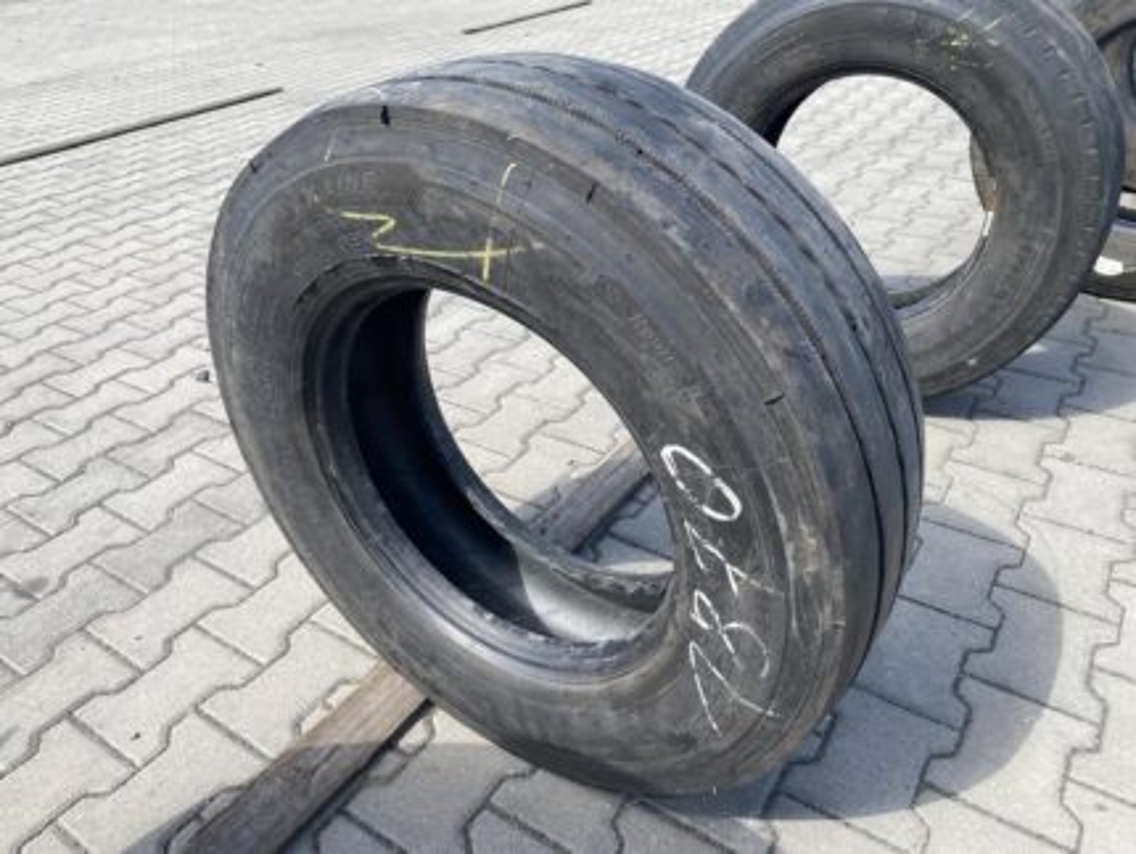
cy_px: 427
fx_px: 854
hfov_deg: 67.3
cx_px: 568
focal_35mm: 26
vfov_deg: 53.1
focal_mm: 4.25
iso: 32
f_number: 1.8
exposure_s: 1/919
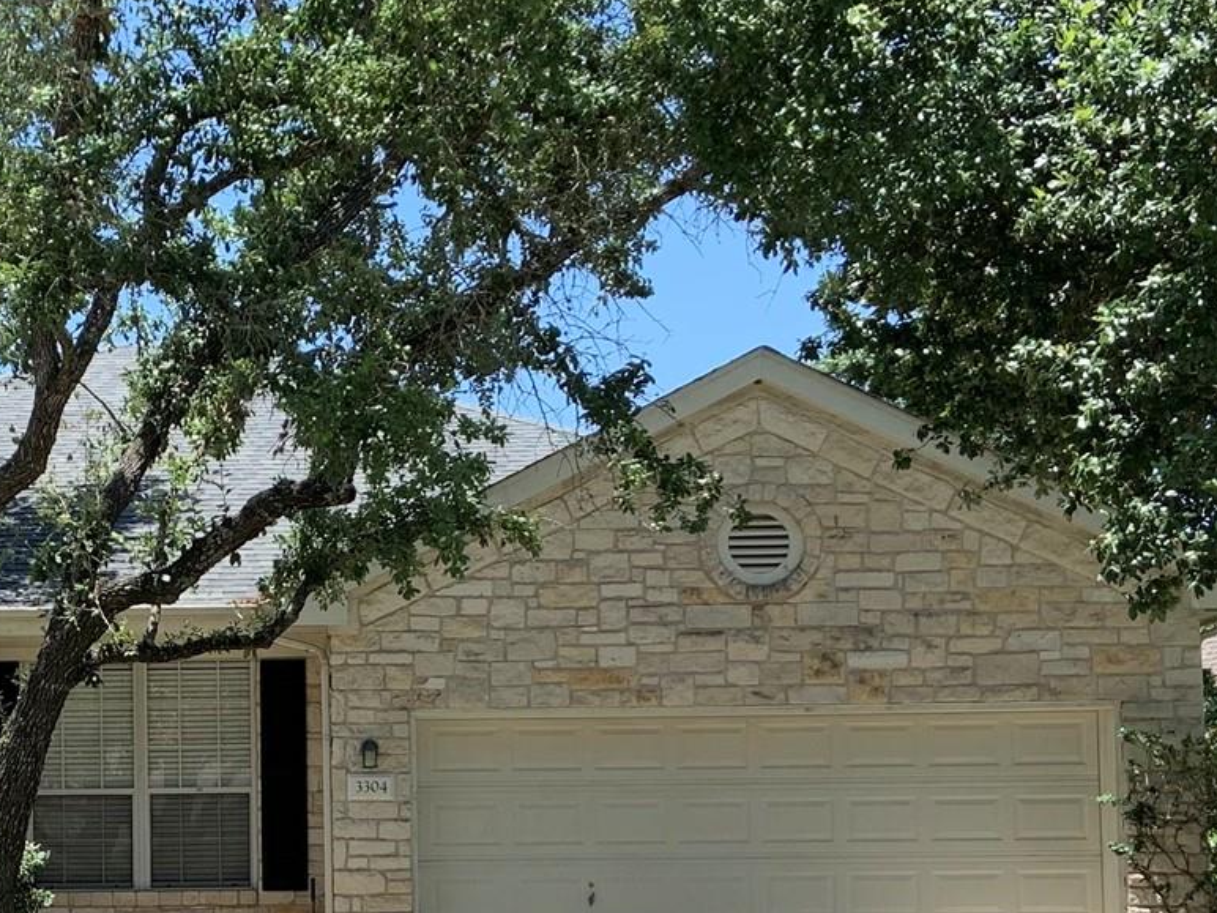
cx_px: 229
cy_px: 826
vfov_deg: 20.9
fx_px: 2426
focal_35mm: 69
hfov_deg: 27.6
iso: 25
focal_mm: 4.25
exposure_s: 1/1076
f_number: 1.8
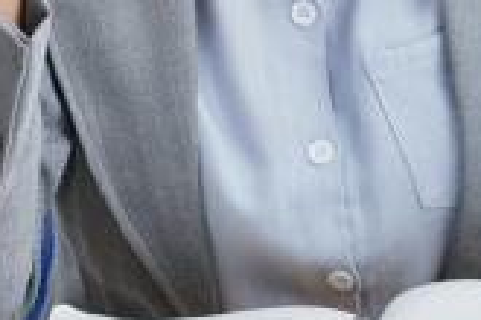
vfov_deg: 2.5
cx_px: 391
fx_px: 7295
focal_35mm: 546
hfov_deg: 3.8
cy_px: -220
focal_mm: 100
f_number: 4
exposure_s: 1/250
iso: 200
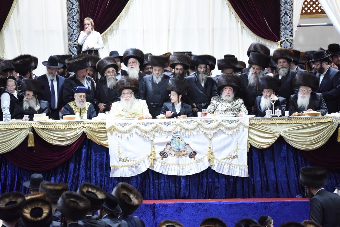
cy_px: 114
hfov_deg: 13.7
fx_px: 1417
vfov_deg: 9.2
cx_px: 170
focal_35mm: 150
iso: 4000
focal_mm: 150
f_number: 9
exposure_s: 1/100
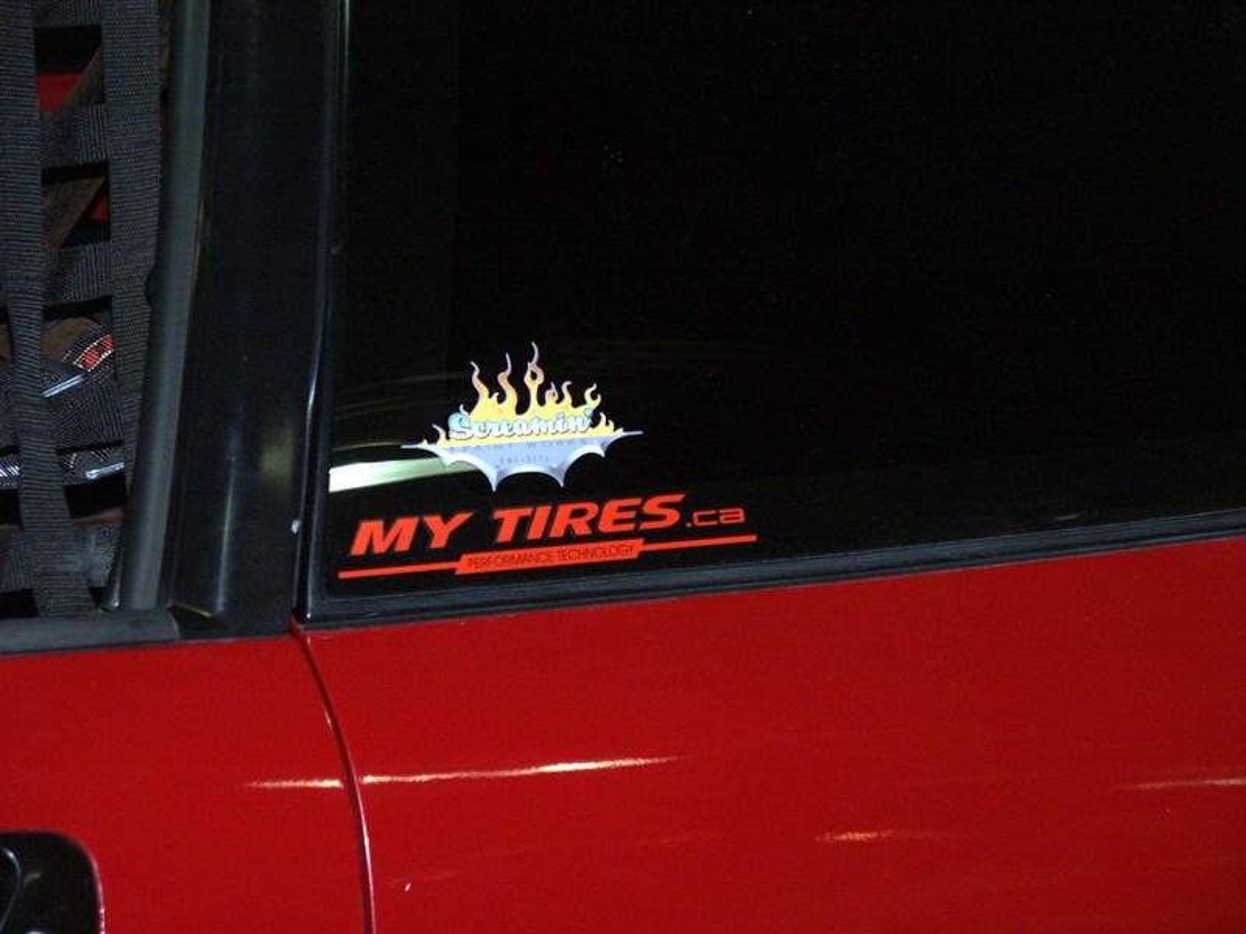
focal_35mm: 200
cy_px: 467
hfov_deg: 9.9
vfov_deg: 7.4
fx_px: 7199
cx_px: 623
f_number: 3.5
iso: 200
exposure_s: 1/180
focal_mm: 50.69
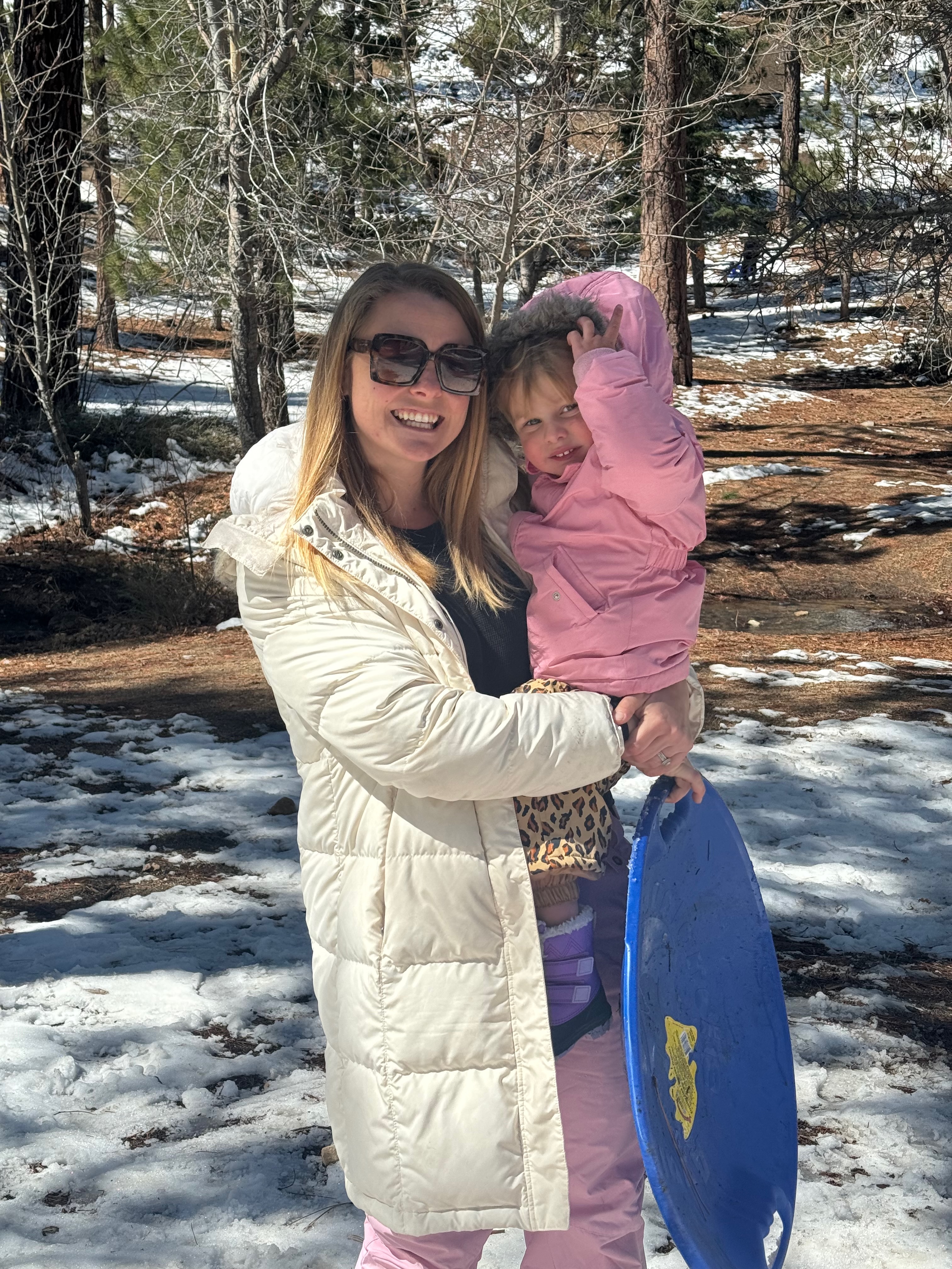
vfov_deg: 39.7
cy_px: 634
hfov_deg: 30.3
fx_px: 1760
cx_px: 476
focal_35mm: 48
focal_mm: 6.86
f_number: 1.78
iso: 64
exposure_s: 1/3610
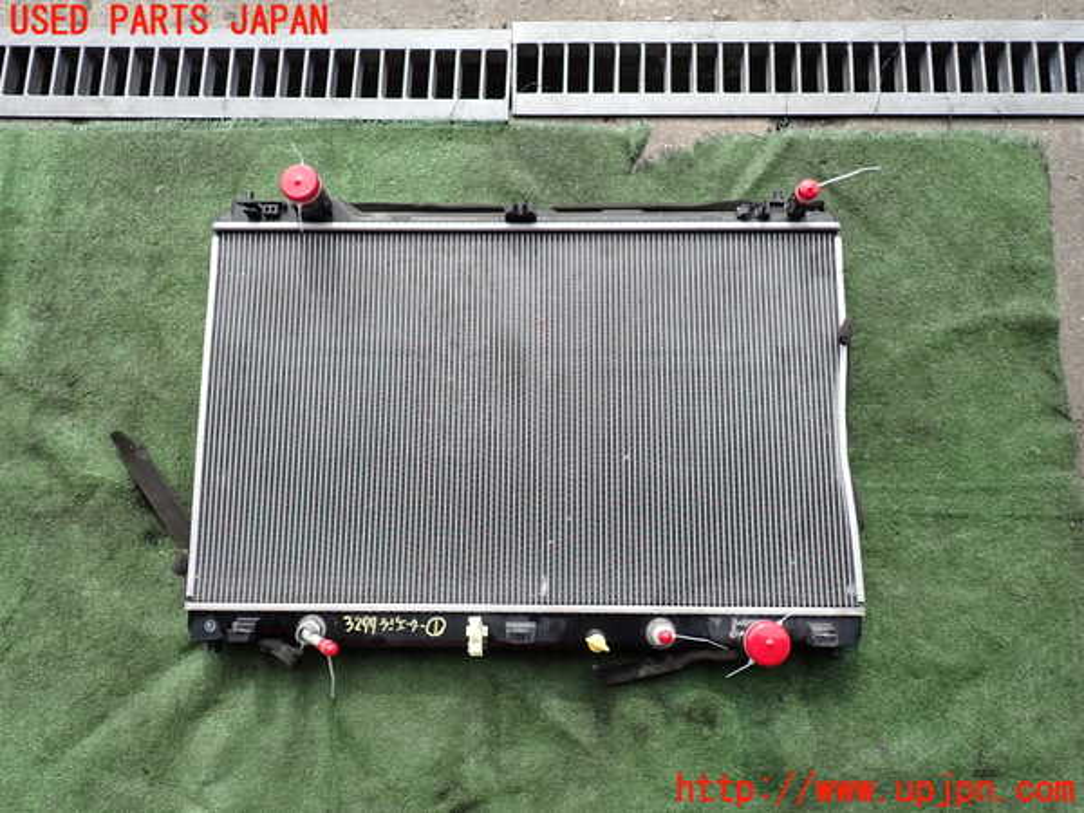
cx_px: 542
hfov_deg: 69.4
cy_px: 406
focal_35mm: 25
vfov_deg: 54.9
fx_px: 783
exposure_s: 1/400
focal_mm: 4.5
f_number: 2.8
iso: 100
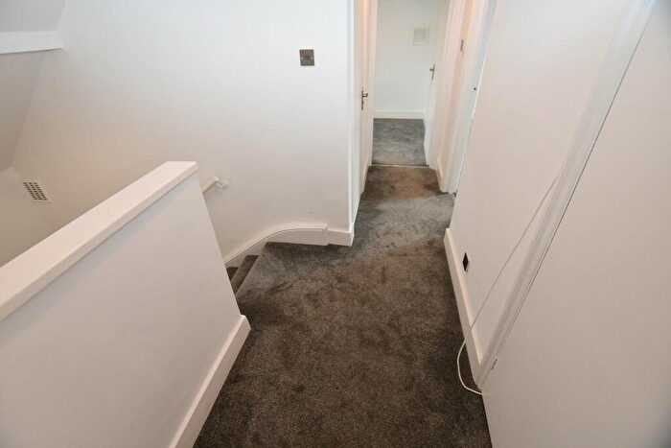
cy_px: 224
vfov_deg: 77.4
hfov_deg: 100.4
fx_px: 280
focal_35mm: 15
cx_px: 336
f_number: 4
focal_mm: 10
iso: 360
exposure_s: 1/60
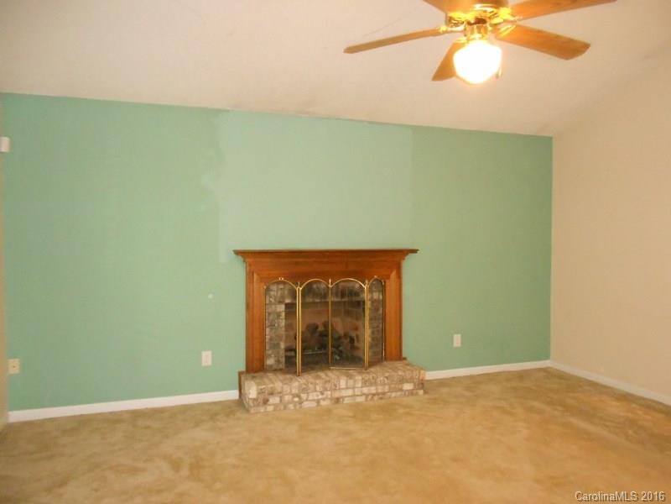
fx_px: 504
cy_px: 252
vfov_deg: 53.1
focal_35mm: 26
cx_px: 336
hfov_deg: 67.3
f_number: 3.2
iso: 800
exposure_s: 1/25
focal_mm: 4.6
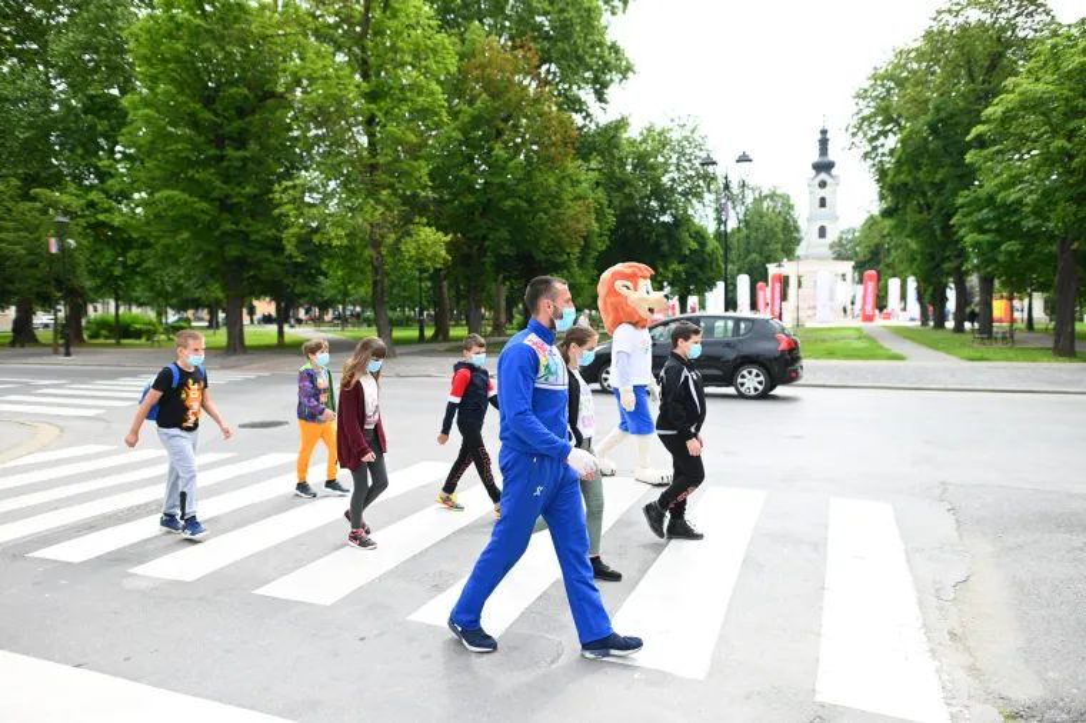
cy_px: 362
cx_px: 543
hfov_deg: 73.8
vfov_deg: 53.1
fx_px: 724
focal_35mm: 24
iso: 200
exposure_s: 1/2500
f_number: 2.2
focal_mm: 24
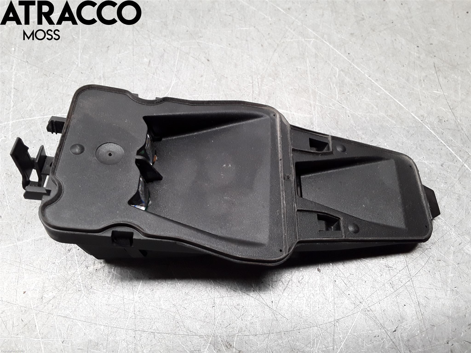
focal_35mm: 28
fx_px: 381
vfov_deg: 49.7
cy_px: 176
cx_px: 236
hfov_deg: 63.4
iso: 64
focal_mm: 2.91
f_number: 1.9
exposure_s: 1/50
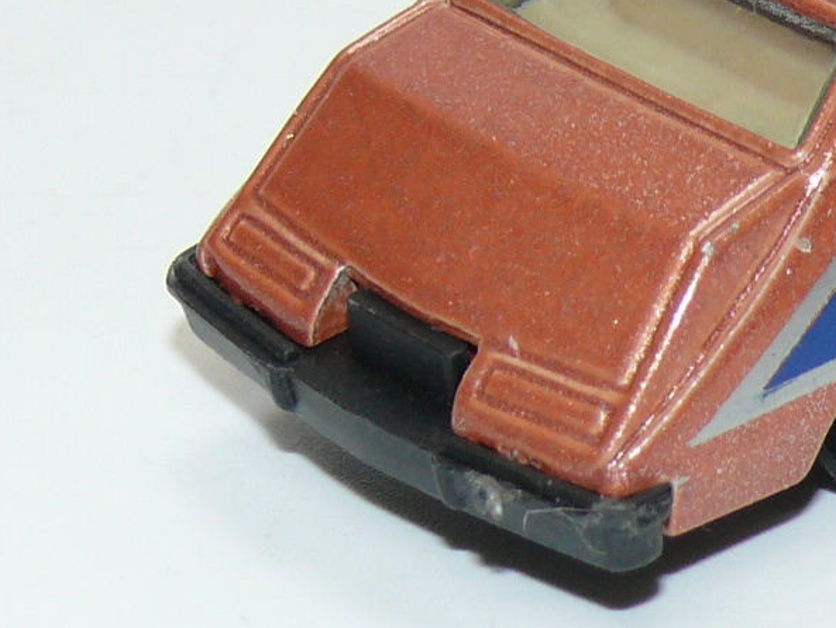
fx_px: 6643
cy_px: -6
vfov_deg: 5.4
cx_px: 995
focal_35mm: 275
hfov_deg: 7.1
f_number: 4
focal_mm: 13.3
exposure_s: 1/30
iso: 100
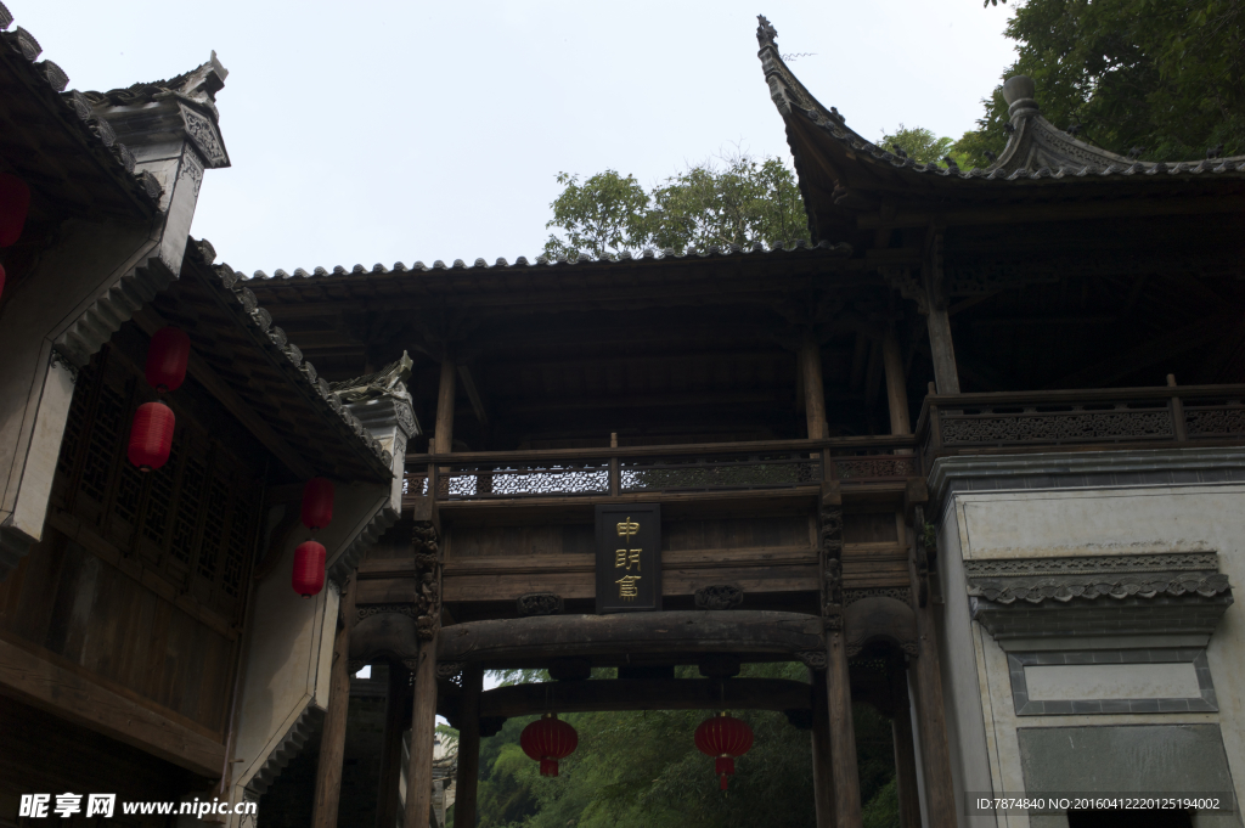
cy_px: 414
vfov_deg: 37.8
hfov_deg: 54.5
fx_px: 1209
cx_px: 622
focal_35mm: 35
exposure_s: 1/45
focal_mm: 35
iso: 160
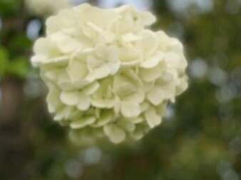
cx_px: -157
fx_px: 1294
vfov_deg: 8.0
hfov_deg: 10.2
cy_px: 47
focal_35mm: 186
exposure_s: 1/300
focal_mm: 6
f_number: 2.4
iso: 16
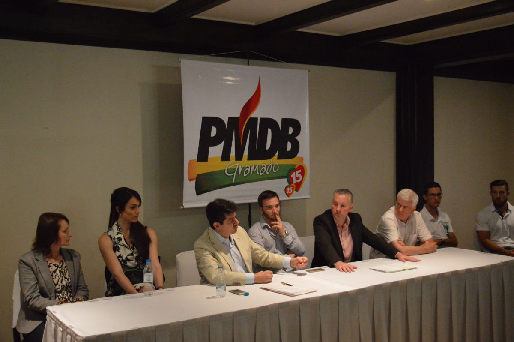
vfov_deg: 31.8
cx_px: 257
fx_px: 599
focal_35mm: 42
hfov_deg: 46.4
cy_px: 171
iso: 5600
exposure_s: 1/125
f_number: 4.2
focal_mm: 28
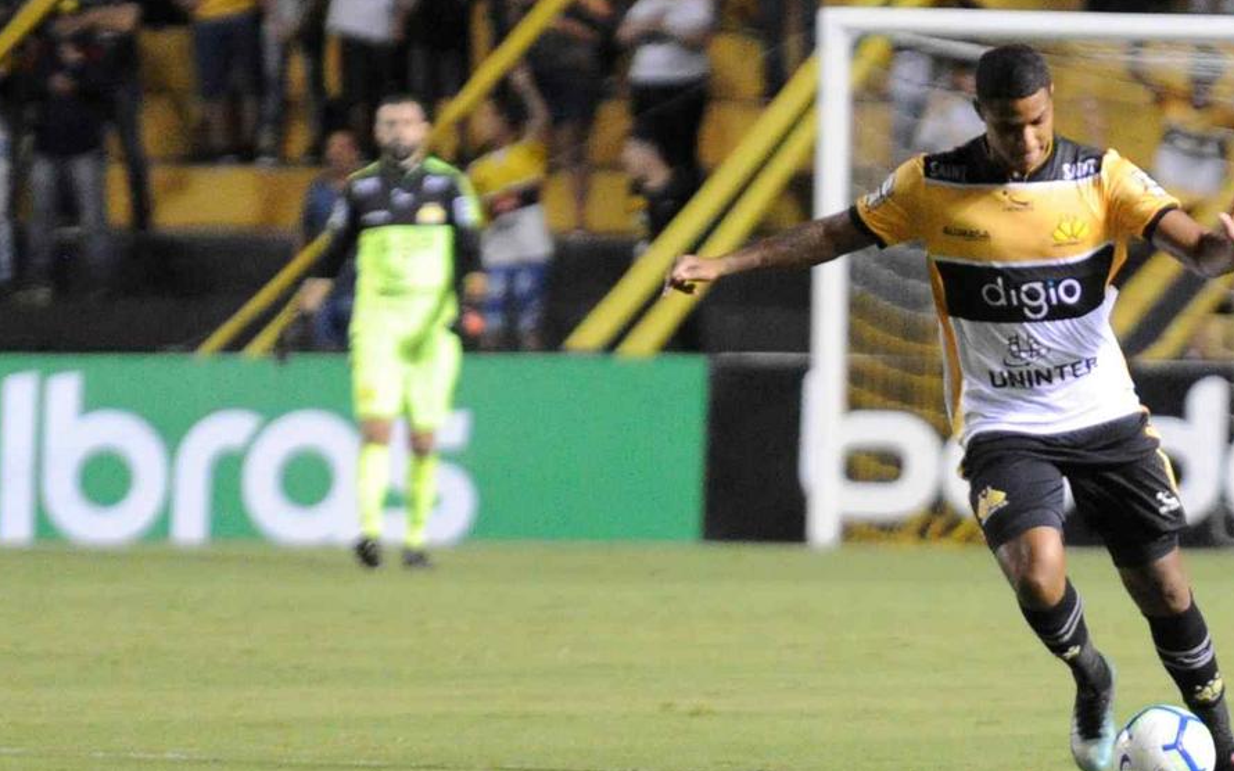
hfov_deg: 3.1
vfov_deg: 1.9
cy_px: 376
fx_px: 23101
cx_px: 1137
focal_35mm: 687
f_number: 2.8
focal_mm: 200
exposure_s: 1/1000
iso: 6400
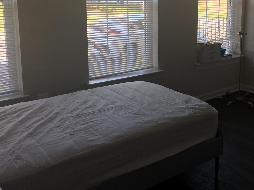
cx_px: 180
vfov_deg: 31.1
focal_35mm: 46
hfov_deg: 40.4
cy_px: 56
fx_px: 338
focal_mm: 4.15
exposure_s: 1/60
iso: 25
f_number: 2.2
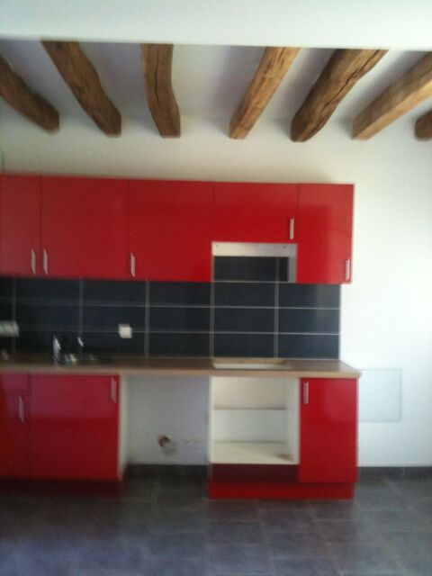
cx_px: 216
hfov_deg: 40.7
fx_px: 582
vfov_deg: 52.6
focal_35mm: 35
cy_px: 288
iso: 160
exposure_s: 1/15
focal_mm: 3.85
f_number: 2.8
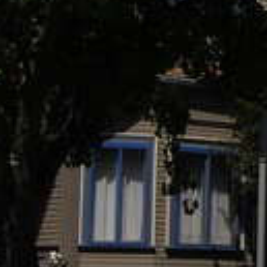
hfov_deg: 7.7
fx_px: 1789
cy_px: 6
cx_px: 718
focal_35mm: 205
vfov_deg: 8.5
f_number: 16
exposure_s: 1/320
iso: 200
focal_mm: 26
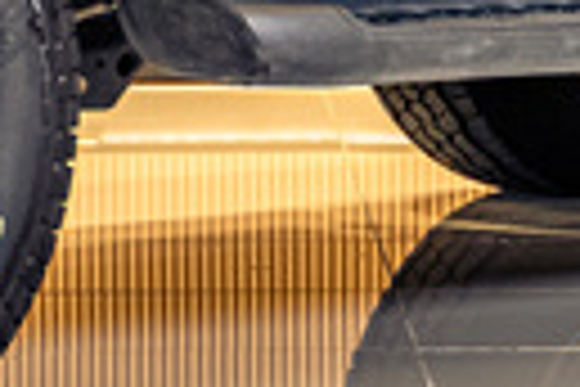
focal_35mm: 412
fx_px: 6637
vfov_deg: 3.3
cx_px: 155
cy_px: -590
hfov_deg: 5.0
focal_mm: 52
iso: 800
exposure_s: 1/200
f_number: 2.8
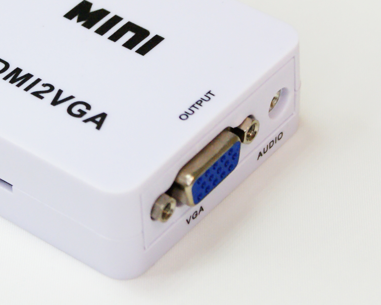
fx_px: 2064
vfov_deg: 8.4
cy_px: 99
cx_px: 116
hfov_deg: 10.5
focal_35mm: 183
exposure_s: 1/160
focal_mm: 50
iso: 1600
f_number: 5.6
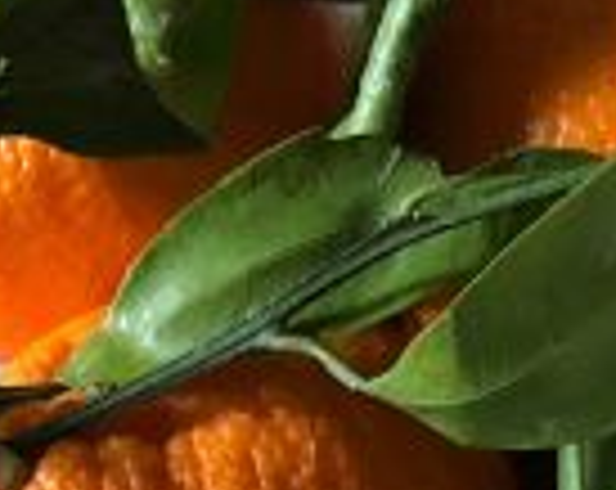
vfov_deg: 9.3
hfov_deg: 11.8
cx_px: 733
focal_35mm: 160
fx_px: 2911
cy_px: 791
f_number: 1.8
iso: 100
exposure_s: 1/15
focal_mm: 3.99
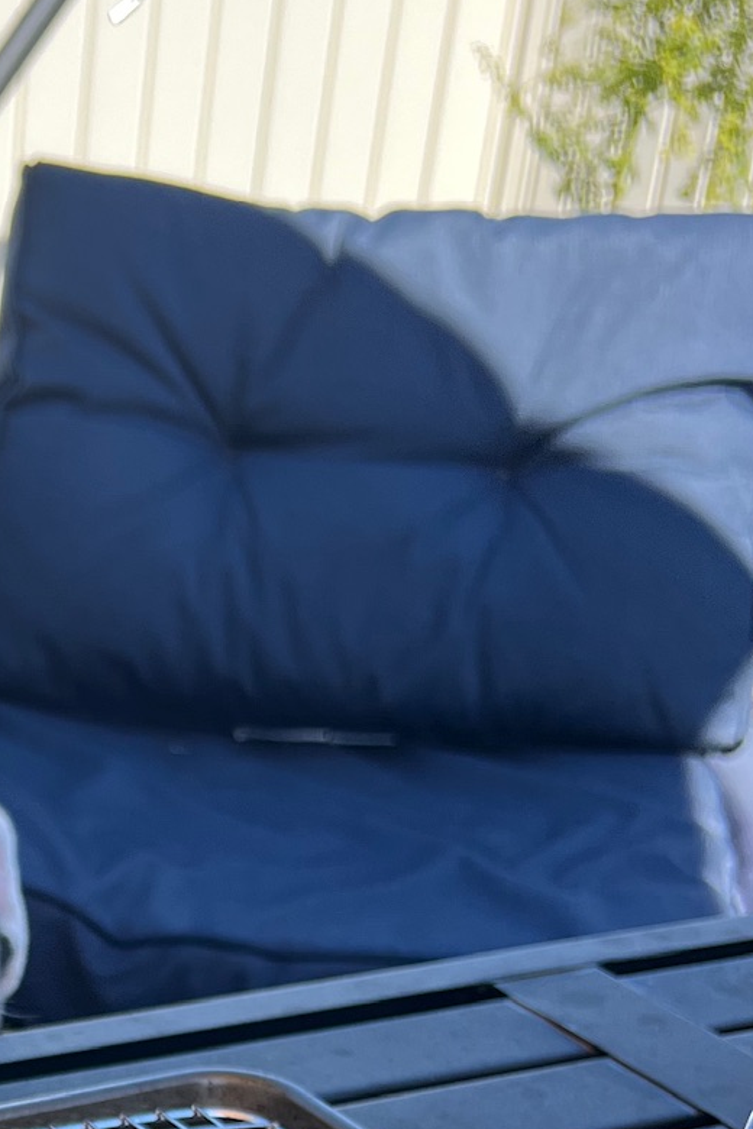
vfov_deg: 25.8
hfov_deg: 17.9
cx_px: -223
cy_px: 1313
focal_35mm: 71
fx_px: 2227
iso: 50
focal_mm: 5.7
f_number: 1.5
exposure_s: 1/1058
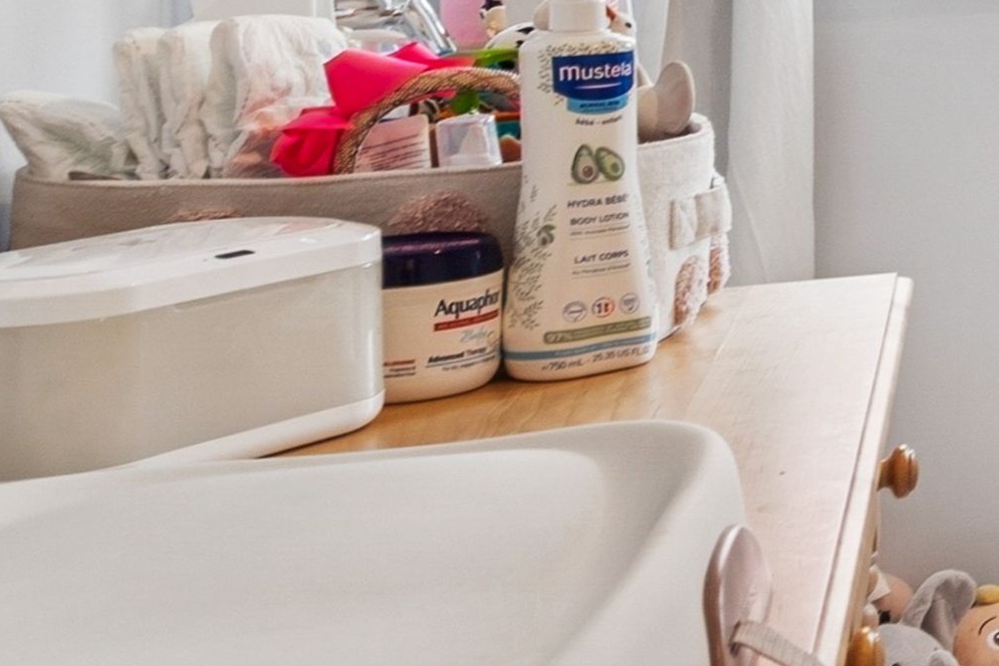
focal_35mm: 84
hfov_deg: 15.9
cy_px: -147
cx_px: 2221
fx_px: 2331
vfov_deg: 15.6
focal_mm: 14
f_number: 8
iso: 200
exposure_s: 1/8
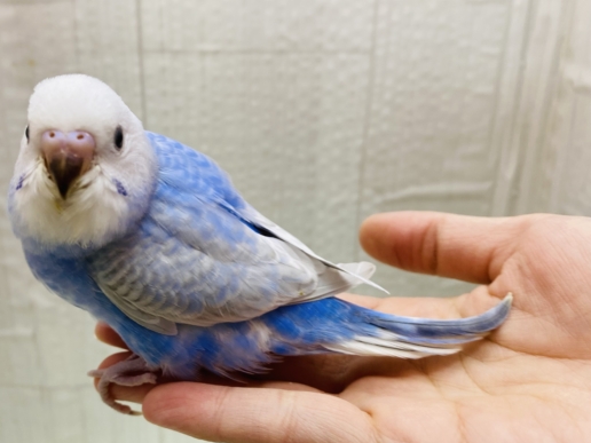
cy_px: 201
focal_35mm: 31
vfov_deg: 45.4
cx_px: 234
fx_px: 529
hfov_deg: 57.8
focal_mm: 4.25
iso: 80
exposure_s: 1/100
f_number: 1.8
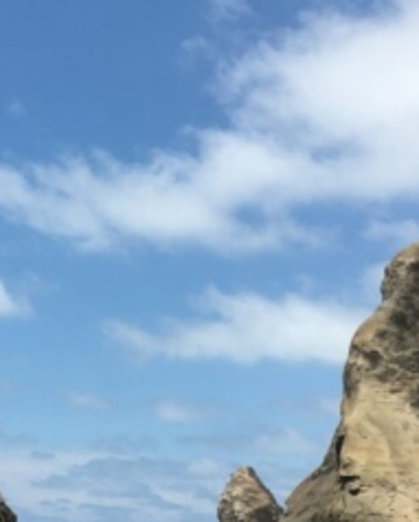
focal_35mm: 76
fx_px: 1176
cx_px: 118
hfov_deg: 20.1
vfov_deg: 24.8
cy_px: 386
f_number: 2.2
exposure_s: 1/2653
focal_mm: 4.15
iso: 25
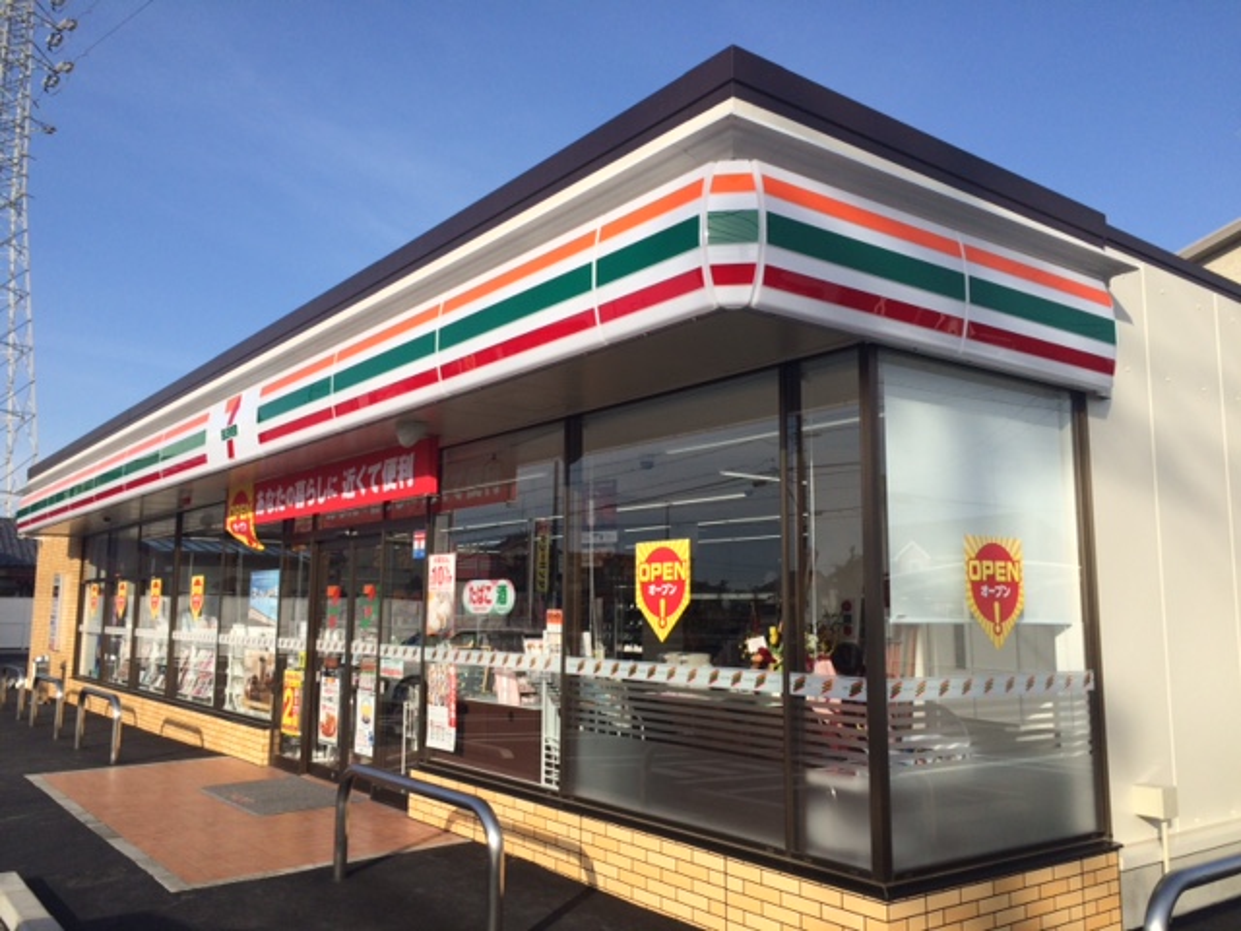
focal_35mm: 29
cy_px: 466
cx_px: 620
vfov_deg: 48.2
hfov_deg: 61.7
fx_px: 1040
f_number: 2.2
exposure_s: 1/2415
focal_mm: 4.15
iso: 32
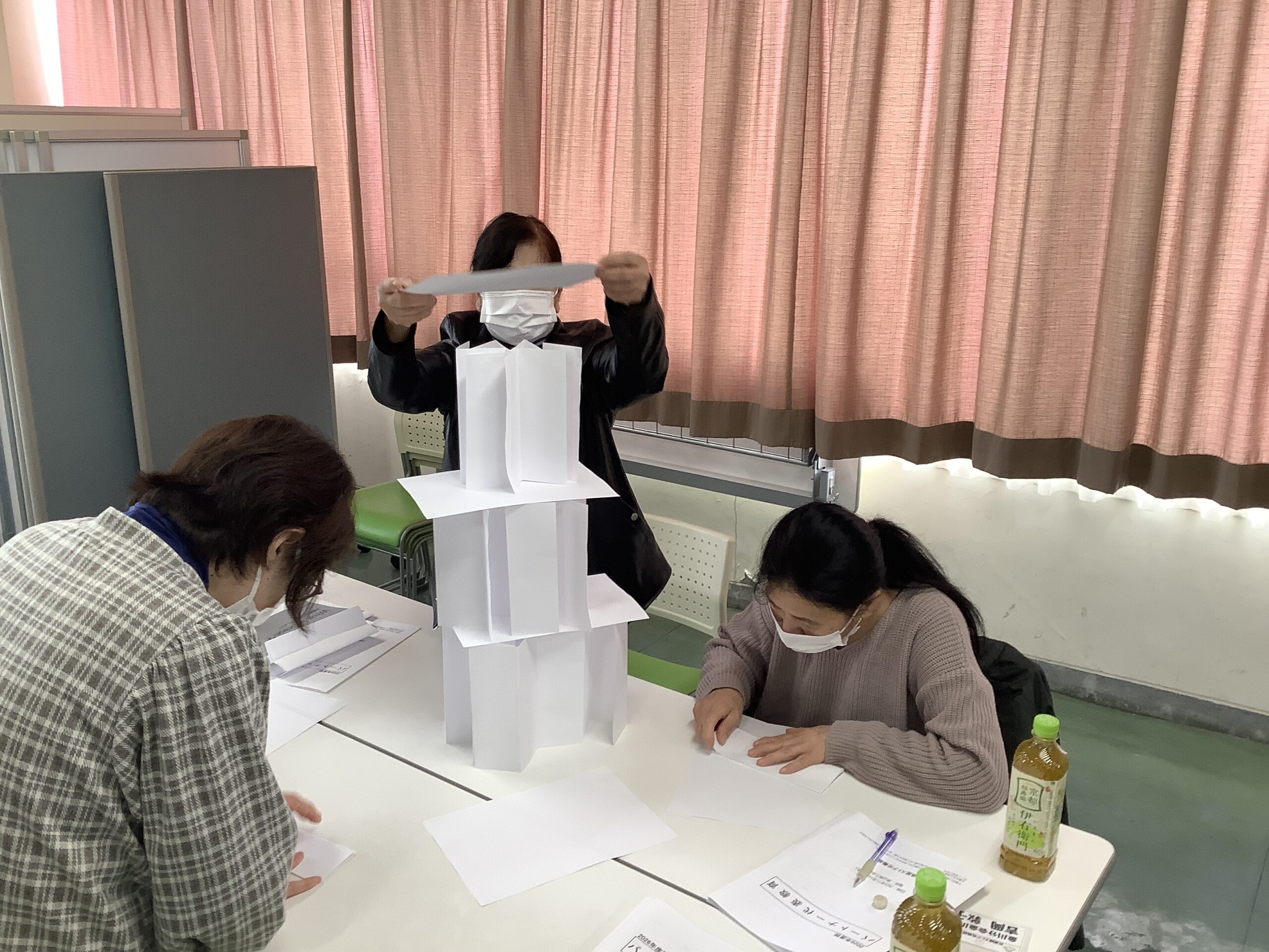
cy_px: 476
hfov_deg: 58.4
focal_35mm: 31
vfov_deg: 45.4
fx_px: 1136
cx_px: 634
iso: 80
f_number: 2.4
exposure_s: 1/60
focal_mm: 3.3
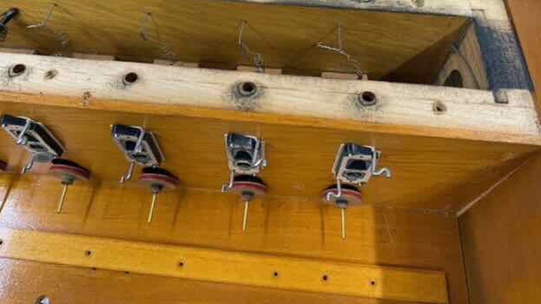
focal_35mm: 27
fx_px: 387
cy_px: 96
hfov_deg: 69.9
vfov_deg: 42.2
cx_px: 264
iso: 160
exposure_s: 1/120
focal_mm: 6.76
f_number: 1.78
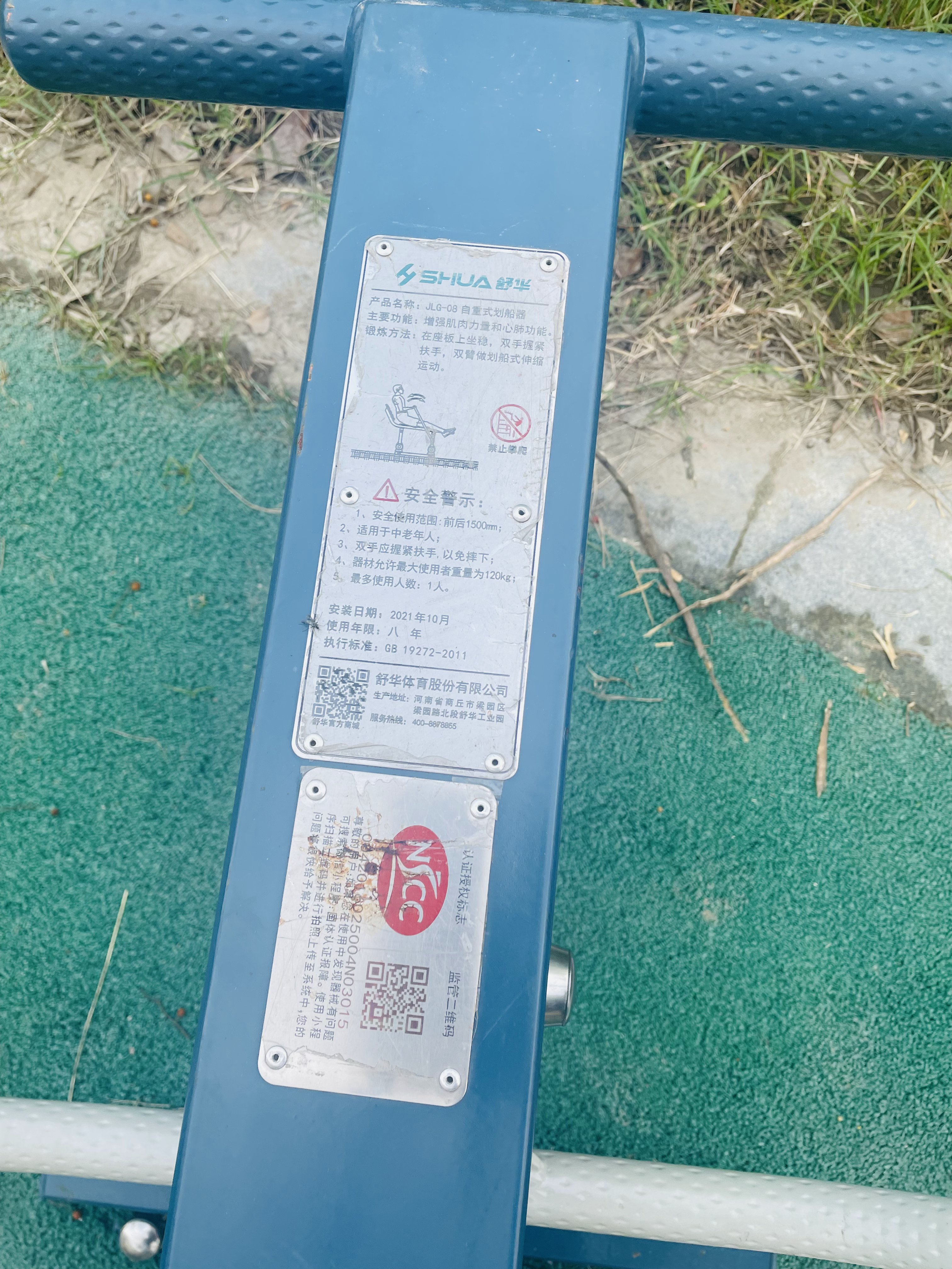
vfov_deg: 67.3
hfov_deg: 53.1
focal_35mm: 26
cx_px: 476
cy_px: 634
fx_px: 953
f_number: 1.6
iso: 32
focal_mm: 4.2
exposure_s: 1/121
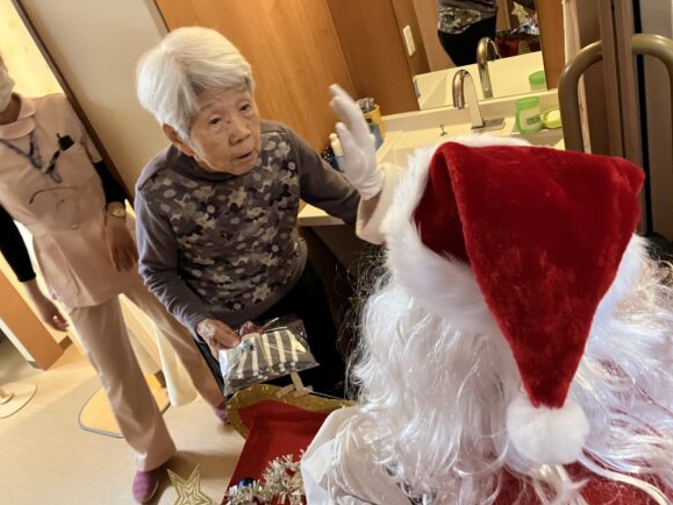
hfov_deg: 61.7
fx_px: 564
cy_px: 259
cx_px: 329
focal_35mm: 29
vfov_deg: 48.2
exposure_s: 1/30
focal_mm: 3.99
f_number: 1.8
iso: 500
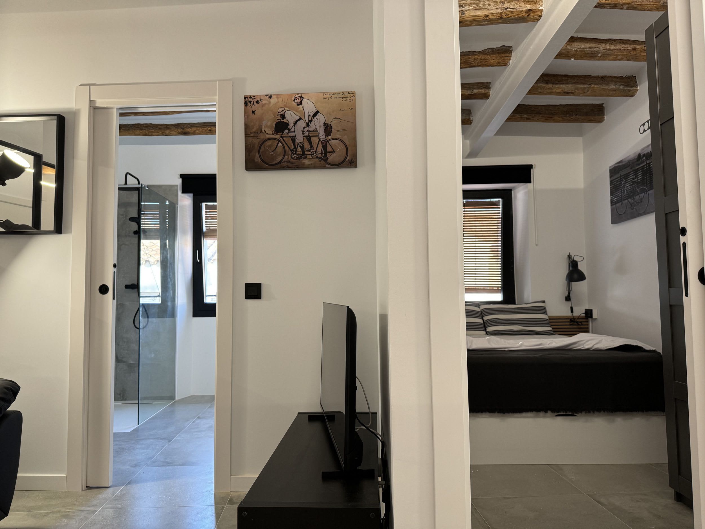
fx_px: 489
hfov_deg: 71.6
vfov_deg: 56.8
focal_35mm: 24
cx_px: 352
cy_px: 264
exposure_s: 1/50
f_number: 1.8
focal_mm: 6.8
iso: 125
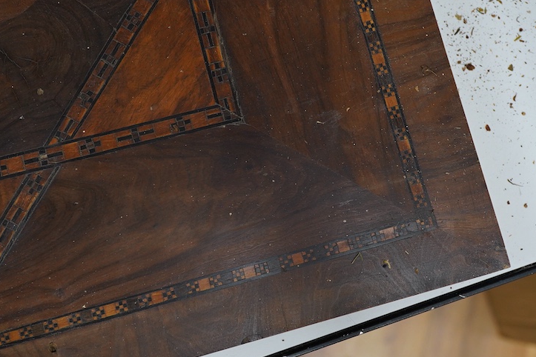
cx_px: 259
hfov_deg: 35.6
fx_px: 834
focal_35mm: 56
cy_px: 169
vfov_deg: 24.2
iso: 1250
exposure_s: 1/125
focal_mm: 30
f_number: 8
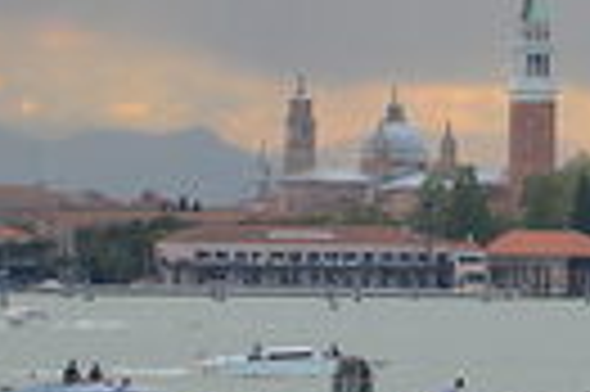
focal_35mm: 720
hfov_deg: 2.9
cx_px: 581
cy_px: -117
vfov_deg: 1.9
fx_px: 11790
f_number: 5.6
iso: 100
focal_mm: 105
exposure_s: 1/125
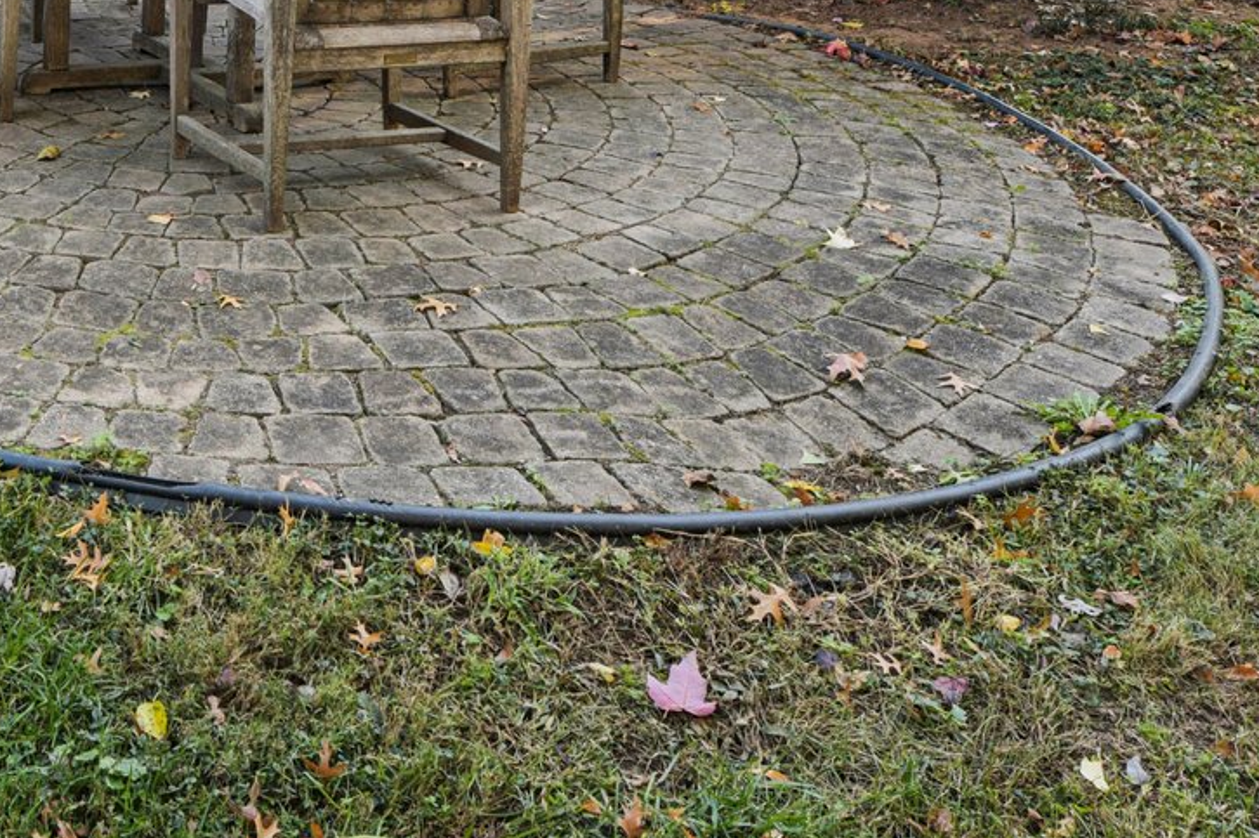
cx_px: 45
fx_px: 1678
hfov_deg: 37.4
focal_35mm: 48
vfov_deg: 24.1
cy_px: -296
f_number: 8
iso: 140
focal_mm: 17
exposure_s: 1/15
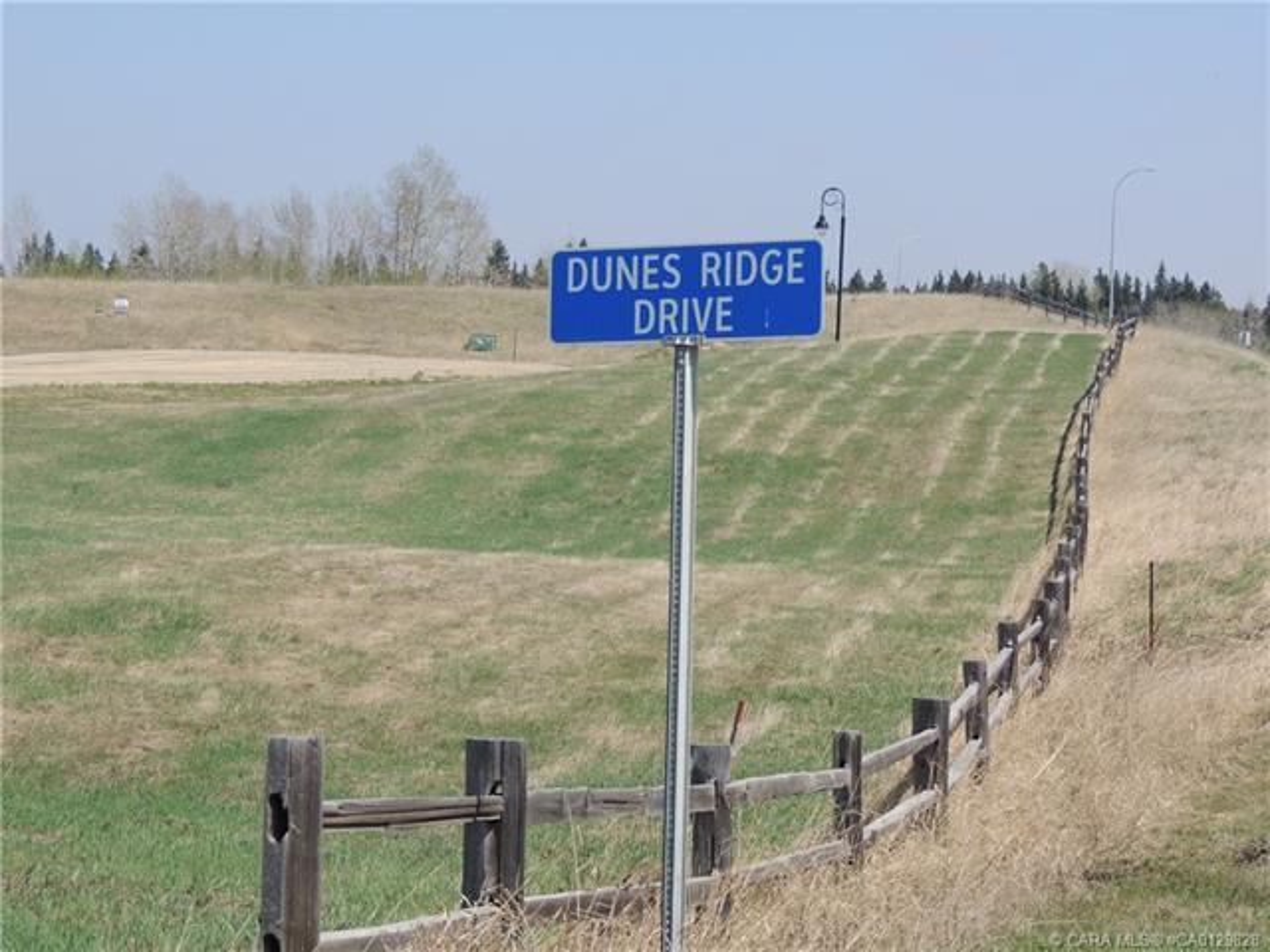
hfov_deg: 21.8
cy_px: 476
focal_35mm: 90
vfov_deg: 16.4
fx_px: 3302
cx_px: 635
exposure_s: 1/640
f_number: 4.1
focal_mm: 16
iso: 100
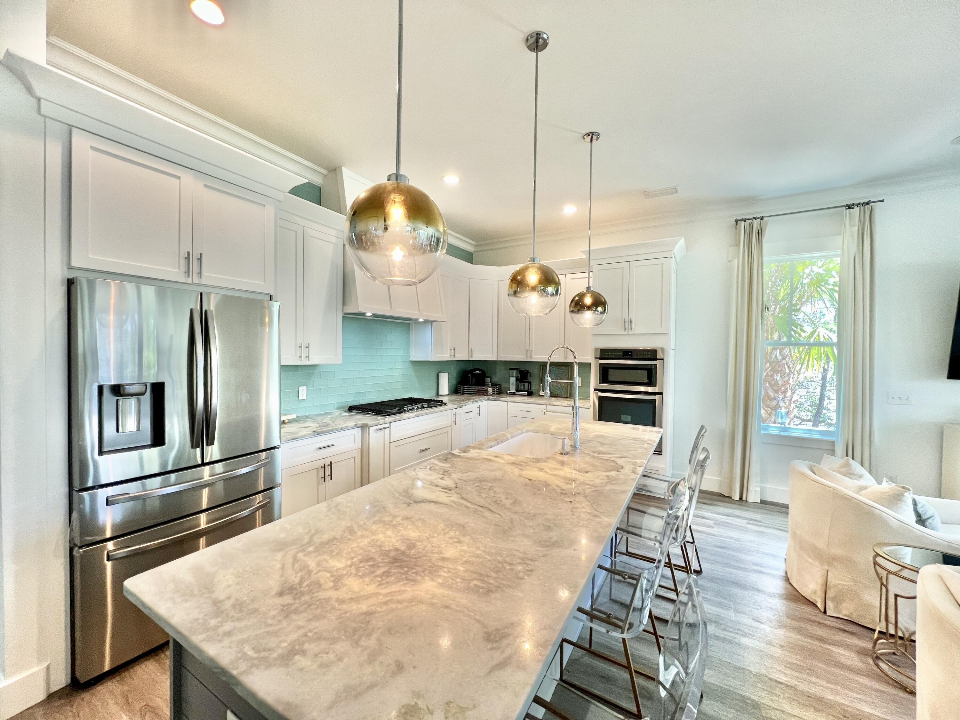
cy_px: 360
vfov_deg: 89.9
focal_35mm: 13
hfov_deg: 106.2
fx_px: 361
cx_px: 480
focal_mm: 1.57
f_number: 1.8
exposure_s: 1/60
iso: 125
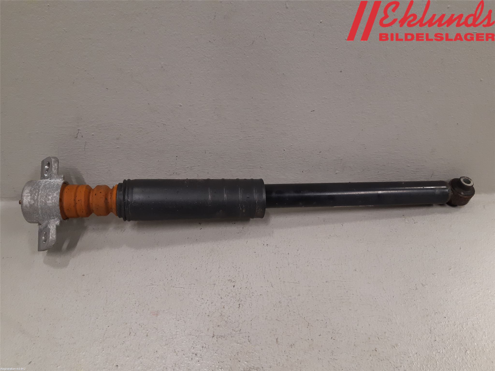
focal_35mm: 26
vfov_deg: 53.1
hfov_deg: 67.3
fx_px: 372
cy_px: 186
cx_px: 248
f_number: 1.7
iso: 125
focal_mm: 3.93
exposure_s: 1/50
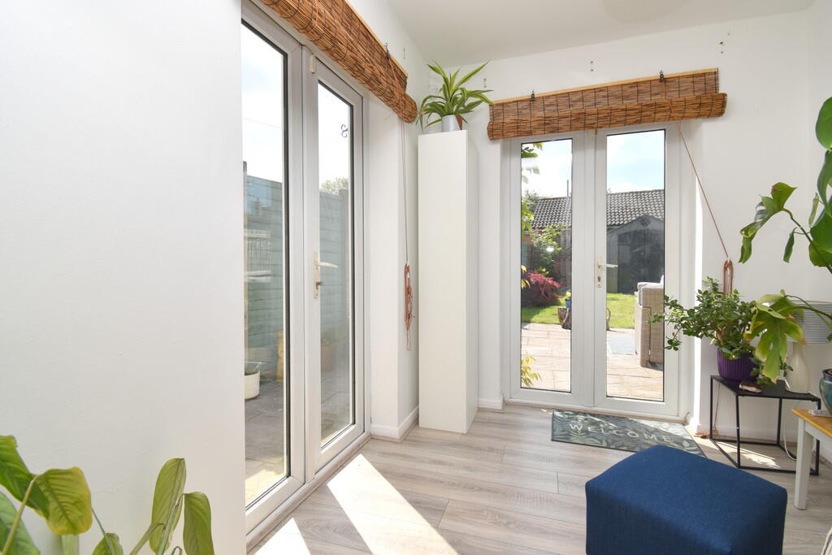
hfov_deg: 100.4
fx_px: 347
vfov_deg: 77.3
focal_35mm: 15
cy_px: 278
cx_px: 416
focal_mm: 10
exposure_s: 1/200
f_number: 8
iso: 100
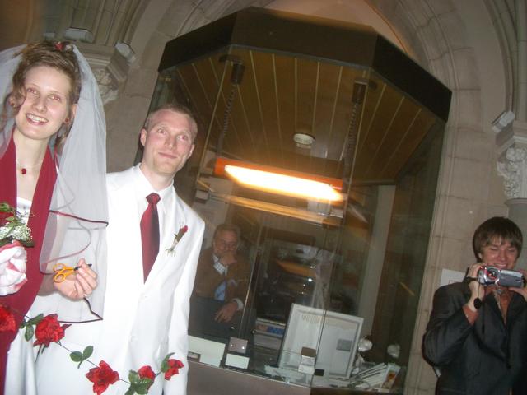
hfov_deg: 52.6
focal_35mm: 35
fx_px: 533
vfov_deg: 40.7
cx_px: 264
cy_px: 198
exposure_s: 1/60
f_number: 2.6
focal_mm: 5.8
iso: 100
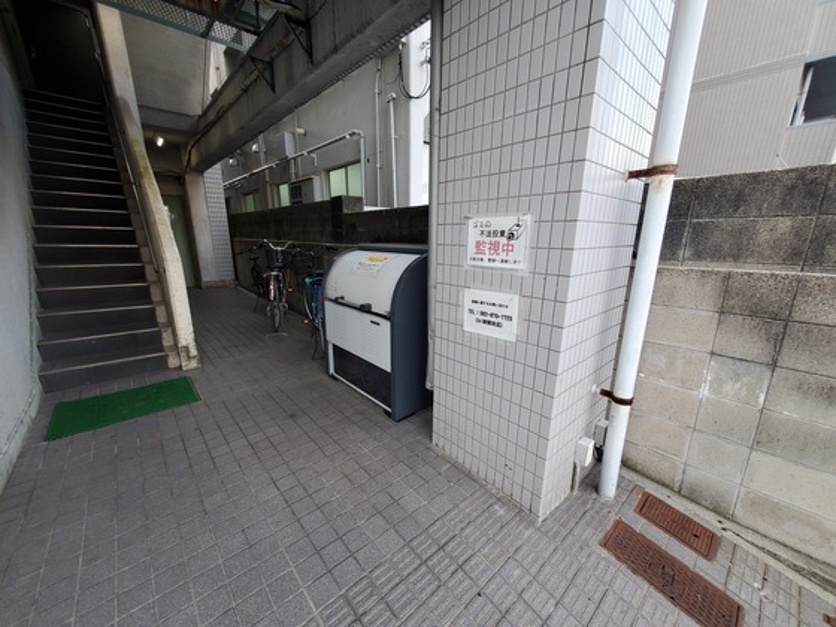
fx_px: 314
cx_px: 418
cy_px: 314
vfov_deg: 89.9
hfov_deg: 106.2
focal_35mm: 13
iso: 64
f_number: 2.2
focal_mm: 1.8
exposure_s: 1/60
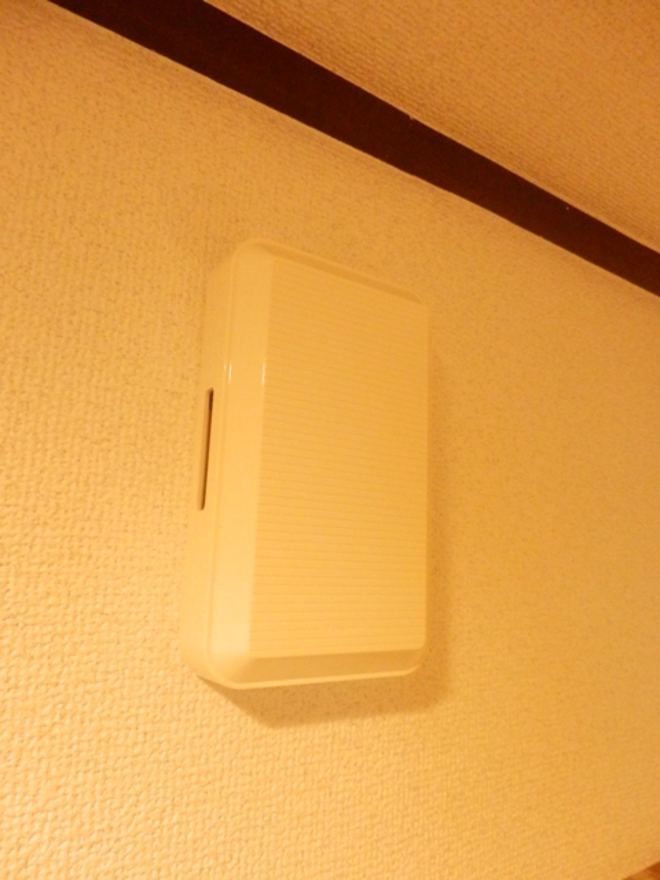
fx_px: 610
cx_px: 330
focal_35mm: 24
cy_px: 440
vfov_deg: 71.6
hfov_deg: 56.8
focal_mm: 4.2
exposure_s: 1/80
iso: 1600
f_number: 3
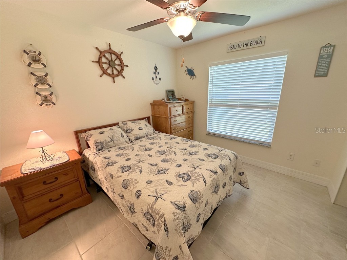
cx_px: 174
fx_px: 140
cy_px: 130
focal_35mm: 14
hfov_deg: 102.1
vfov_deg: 85.7
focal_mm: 2.22
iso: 200
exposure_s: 1/120
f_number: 2.2
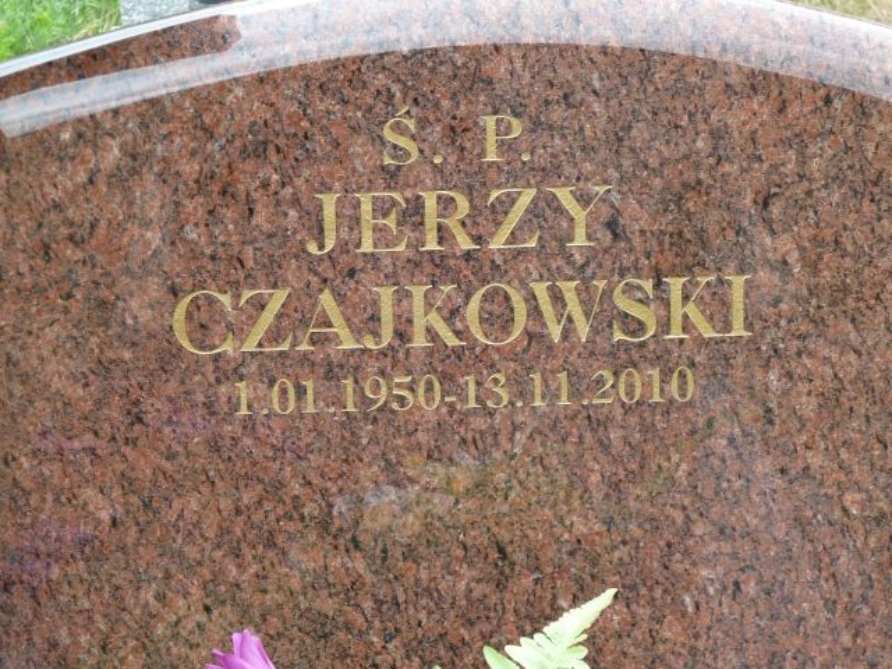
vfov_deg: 10.8
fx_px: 3530
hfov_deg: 14.4
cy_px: 334
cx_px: 446
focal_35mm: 137
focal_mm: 22.5
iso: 320
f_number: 4.5
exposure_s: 1/200
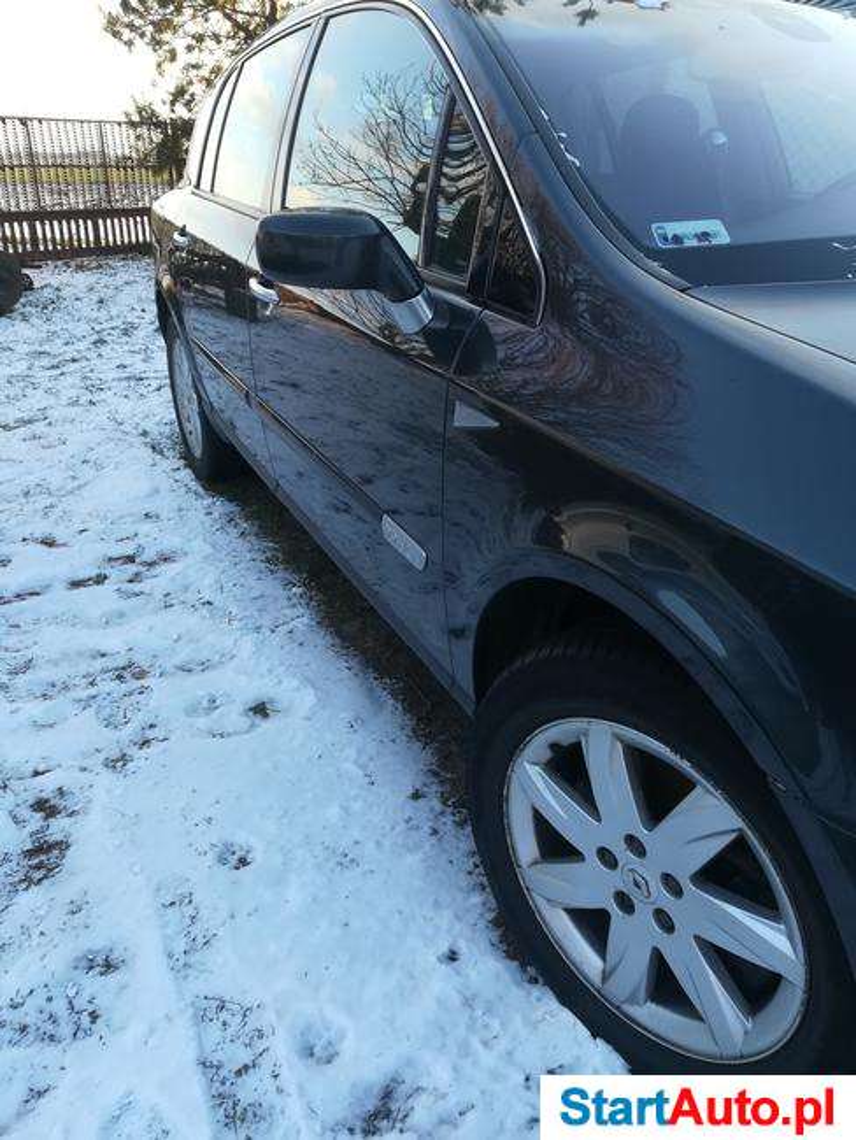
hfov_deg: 53.1
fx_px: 857
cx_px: 428
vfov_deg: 67.3
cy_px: 570
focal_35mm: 26
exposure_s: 1/100
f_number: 2.2
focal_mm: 3.83
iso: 50
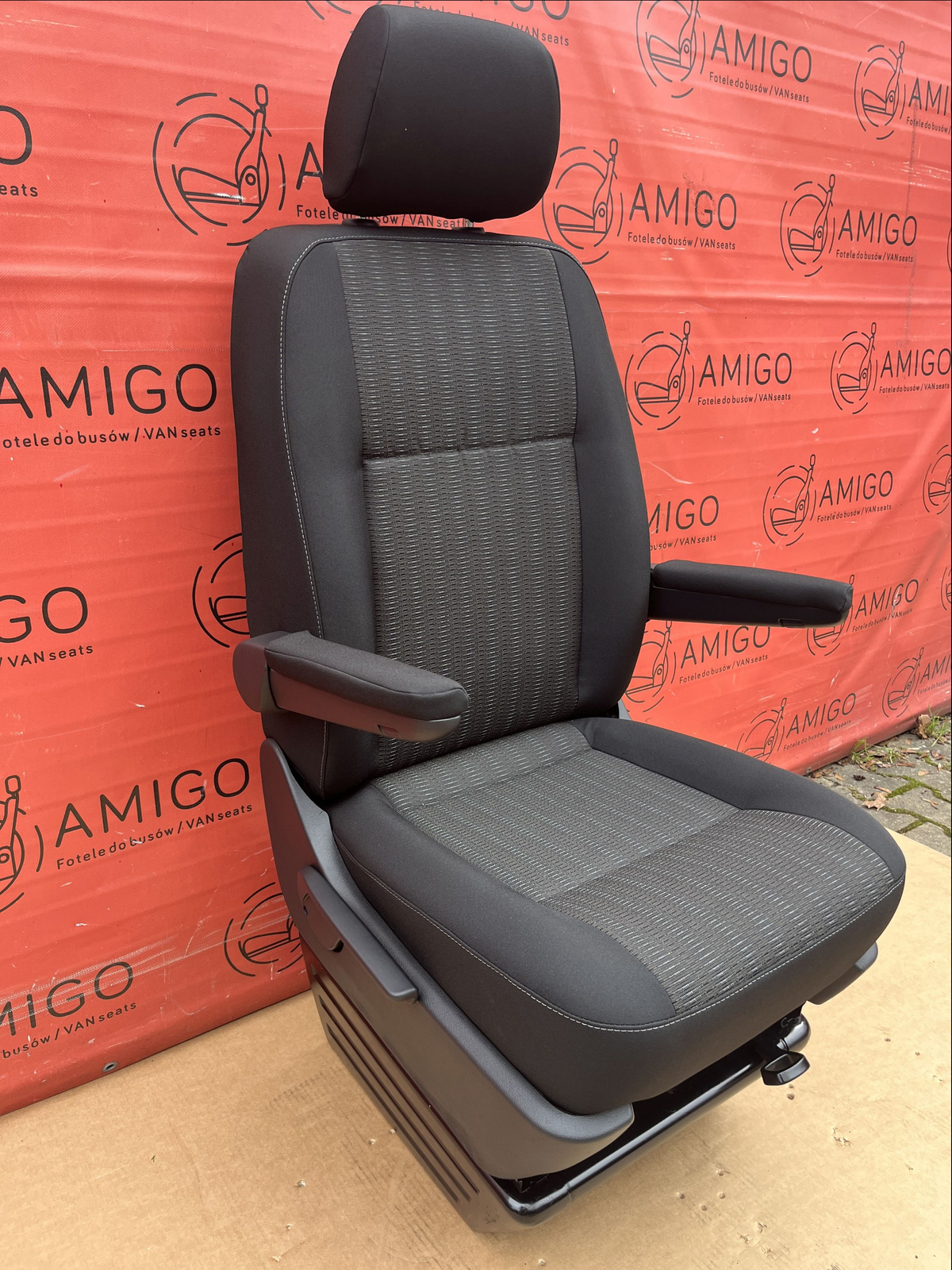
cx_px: 476
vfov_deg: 67.3
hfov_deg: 53.1
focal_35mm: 26
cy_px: 635
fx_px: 953
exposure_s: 1/122
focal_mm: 5.1
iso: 64
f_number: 1.6
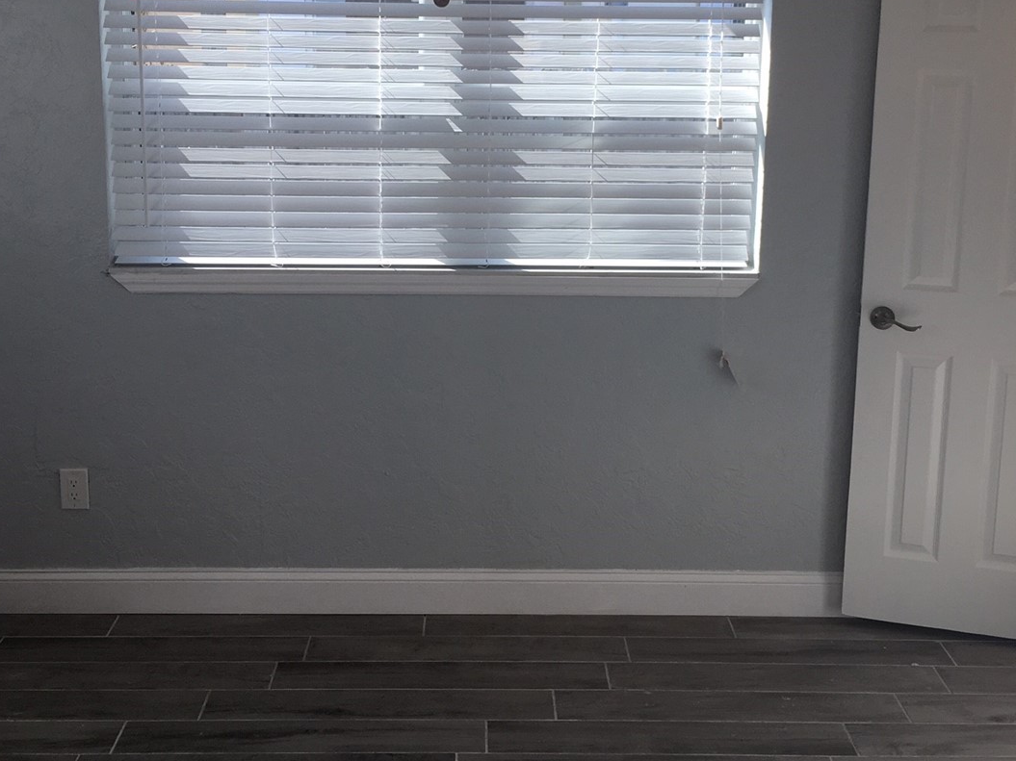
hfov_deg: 42.9
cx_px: 500
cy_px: 245
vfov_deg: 32.6
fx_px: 1291
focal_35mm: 44
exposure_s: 1/238
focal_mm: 4.15
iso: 25
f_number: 2.2
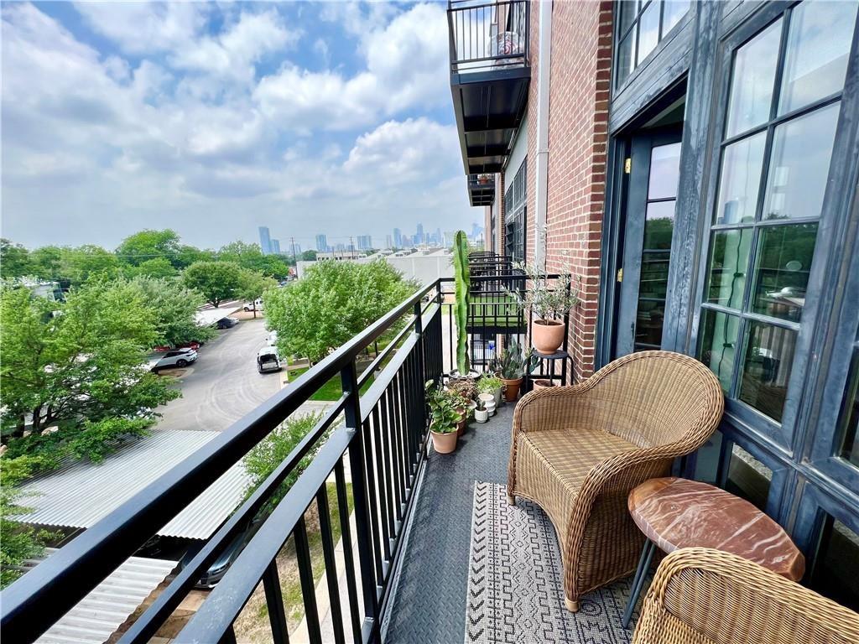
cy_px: 322
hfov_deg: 106.2
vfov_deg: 89.9
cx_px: 430
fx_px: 323
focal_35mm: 13
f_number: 1.8
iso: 32
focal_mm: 1.57
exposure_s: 1/935
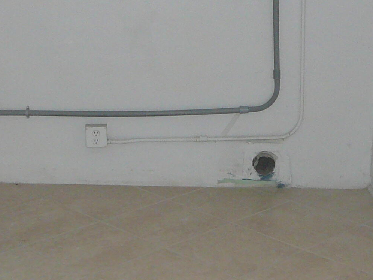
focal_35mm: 90
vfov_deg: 16.1
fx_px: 970
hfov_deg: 21.8
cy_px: -1
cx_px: 172
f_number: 2.8
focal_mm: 5.2
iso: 160
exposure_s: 1/30
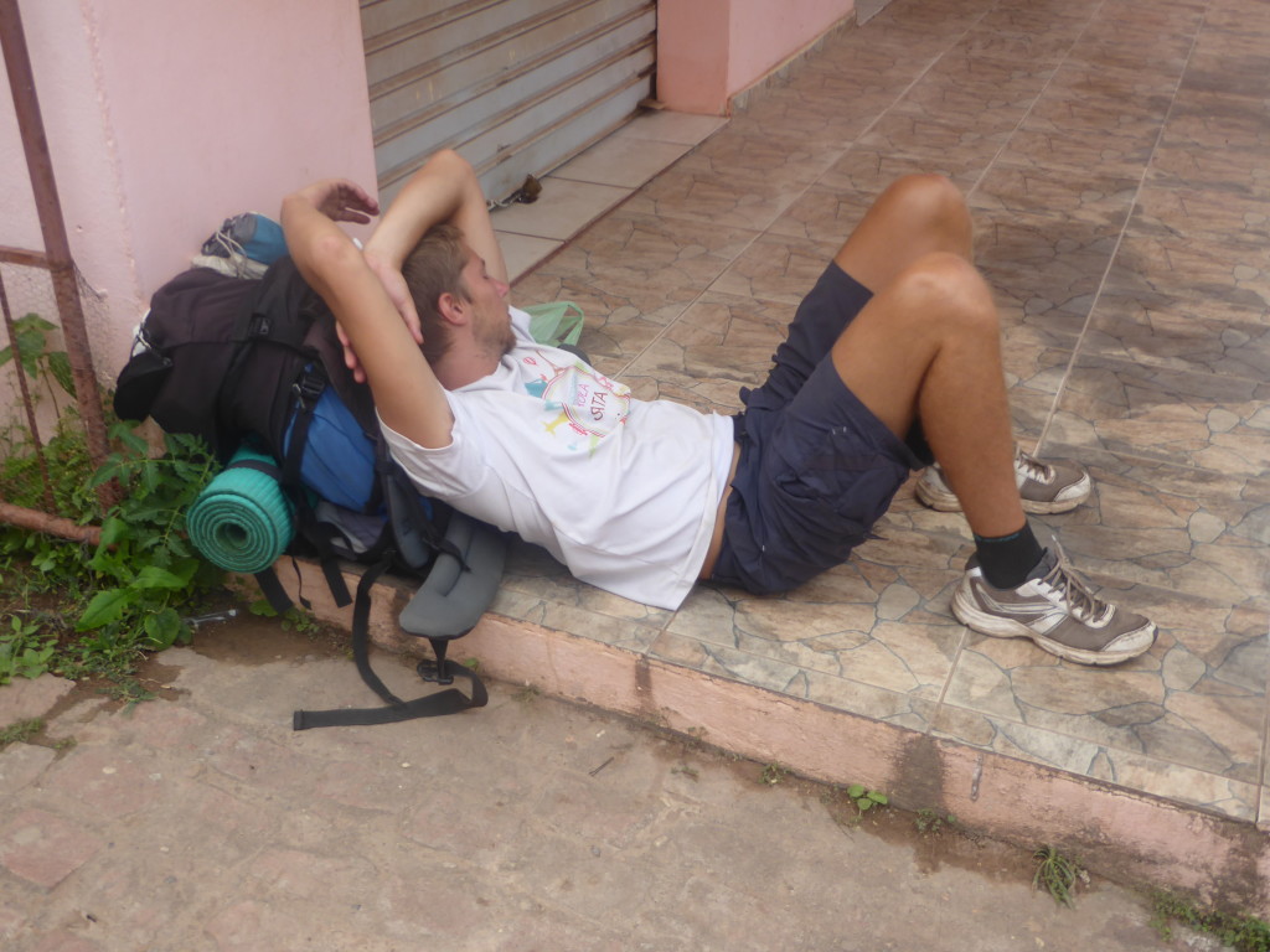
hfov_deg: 47.9
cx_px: 635
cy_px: 476
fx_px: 1431
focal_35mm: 39
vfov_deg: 36.8
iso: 80
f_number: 3.7
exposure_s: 1/250
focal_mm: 6.7
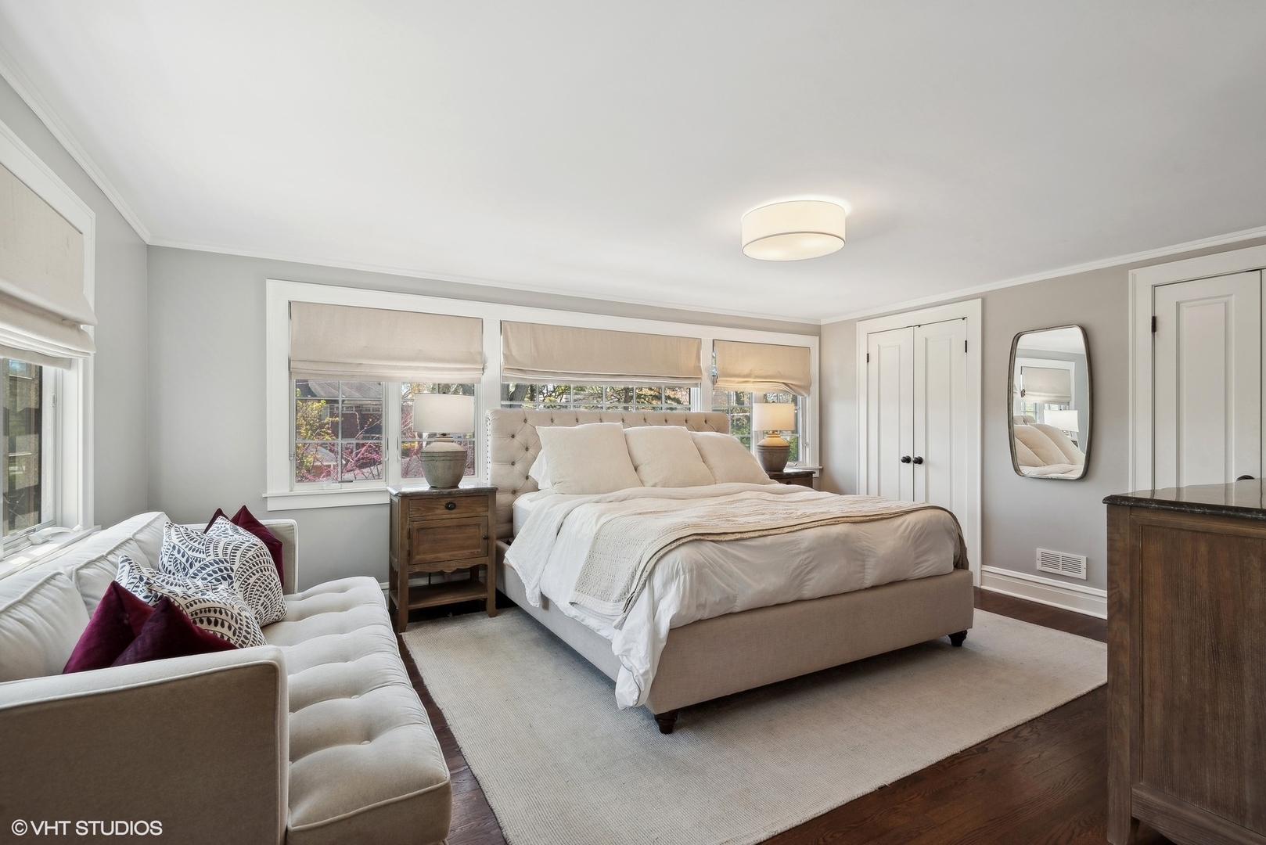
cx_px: 633
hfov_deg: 96.7
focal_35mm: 16
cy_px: 422
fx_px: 563
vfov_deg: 73.8
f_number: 9
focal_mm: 16
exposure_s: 1/8
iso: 200
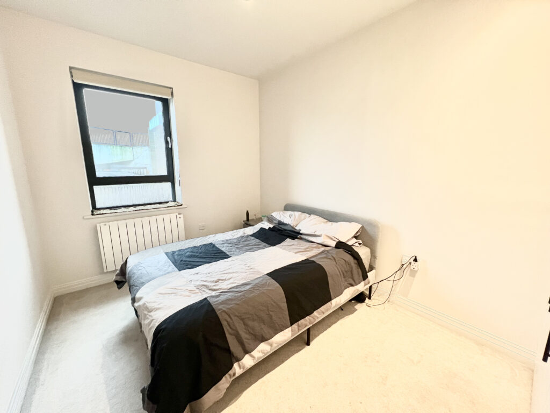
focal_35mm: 13
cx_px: 275
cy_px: 206
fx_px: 207
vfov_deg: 89.9
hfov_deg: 106.2
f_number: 1.8
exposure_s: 1/50
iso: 250
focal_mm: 1.57
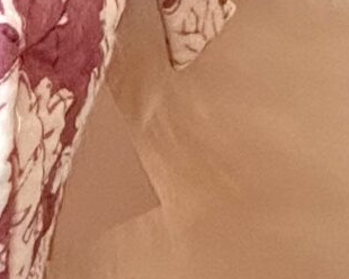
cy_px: 456
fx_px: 6414
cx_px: -697
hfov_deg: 3.1
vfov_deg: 2.5
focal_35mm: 621
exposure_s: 1/50
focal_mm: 9
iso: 640
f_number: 2.8
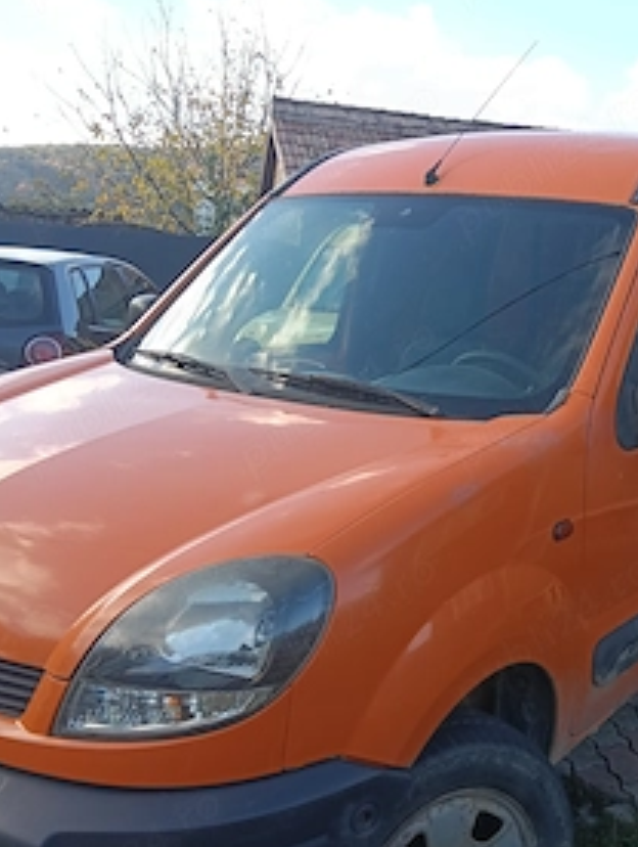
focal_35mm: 39
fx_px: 955
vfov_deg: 47.8
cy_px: 445
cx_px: 445
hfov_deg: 36.4
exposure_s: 1/157
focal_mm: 3.98
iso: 50
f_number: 1.8
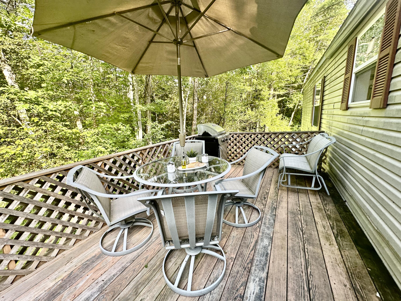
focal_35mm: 14
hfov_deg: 102.1
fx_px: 162
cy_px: 150
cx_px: 200
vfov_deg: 85.7
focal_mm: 2.22
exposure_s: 1/99
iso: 40
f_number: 2.2
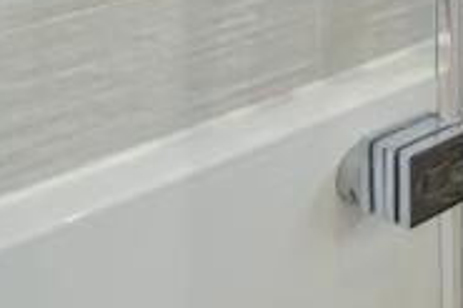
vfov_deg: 13.2
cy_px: -379
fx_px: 1067
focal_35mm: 83
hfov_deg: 18.0
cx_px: 893
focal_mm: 10
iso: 640
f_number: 8
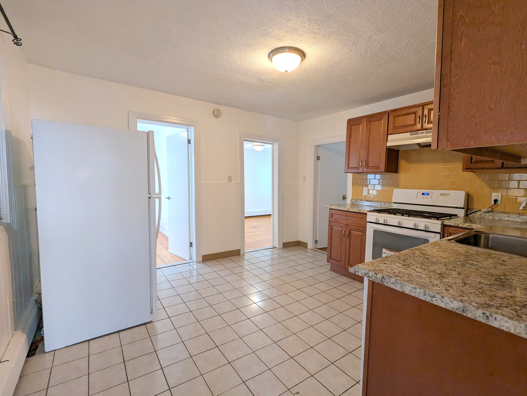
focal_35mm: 16
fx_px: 244
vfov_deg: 78.2
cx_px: 264
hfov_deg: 94.4
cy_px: 198
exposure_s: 1/40
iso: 74
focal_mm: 2.35
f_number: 2.2
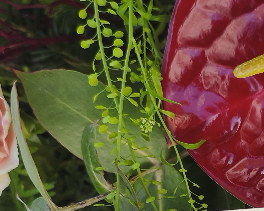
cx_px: 295
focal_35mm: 87
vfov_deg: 16.5
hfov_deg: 20.9
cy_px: 287
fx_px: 680
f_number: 1.65
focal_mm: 6.14
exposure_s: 1/124
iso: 50
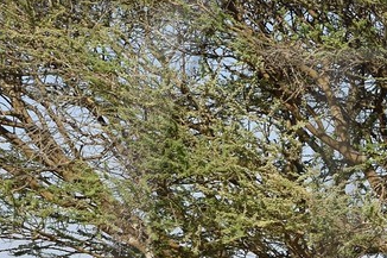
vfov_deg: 5.4
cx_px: 591
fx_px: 2740
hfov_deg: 7.9
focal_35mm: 255
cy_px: 244
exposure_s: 1/320
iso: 200
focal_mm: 52
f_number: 11
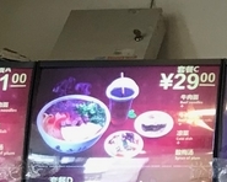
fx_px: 1189
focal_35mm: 177
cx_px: 377
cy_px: 140
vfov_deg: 8.7
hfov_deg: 10.4
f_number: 1.8
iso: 40
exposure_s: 1/33
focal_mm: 3.99
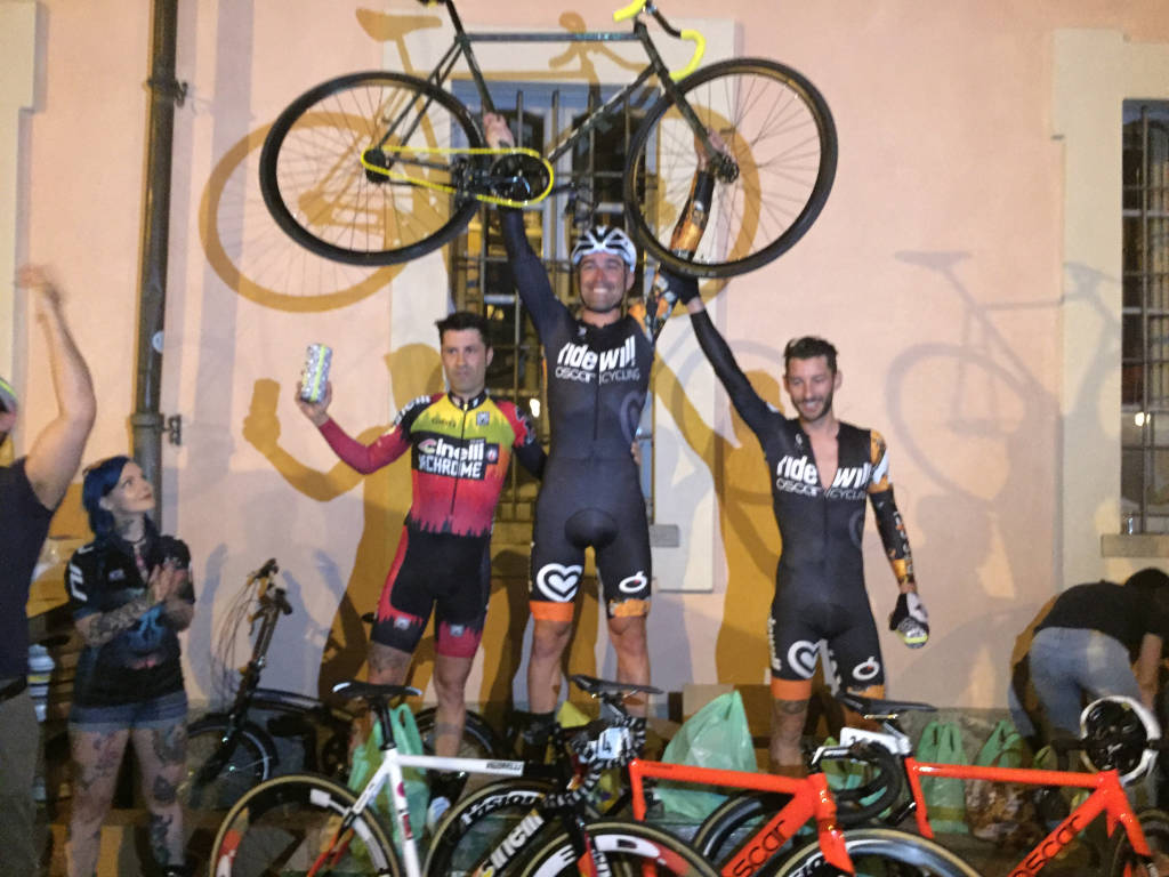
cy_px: 438
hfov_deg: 61.7
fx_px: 979
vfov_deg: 48.2
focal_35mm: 29
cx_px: 584
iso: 800
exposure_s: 1/17
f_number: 2.2
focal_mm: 4.15
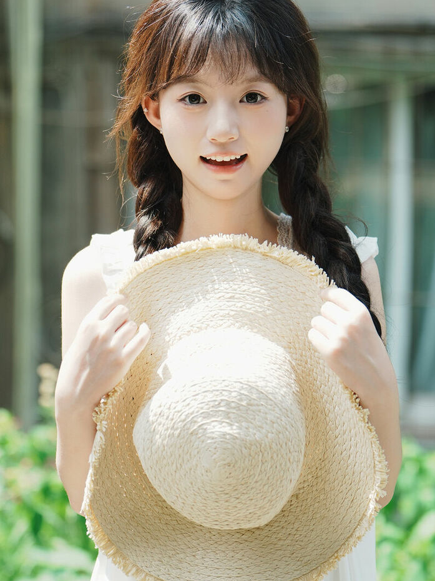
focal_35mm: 114
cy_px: 260
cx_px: 228
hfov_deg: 13.0
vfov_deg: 17.3
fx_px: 1911
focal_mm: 70
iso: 200
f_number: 2.8
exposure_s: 1/500
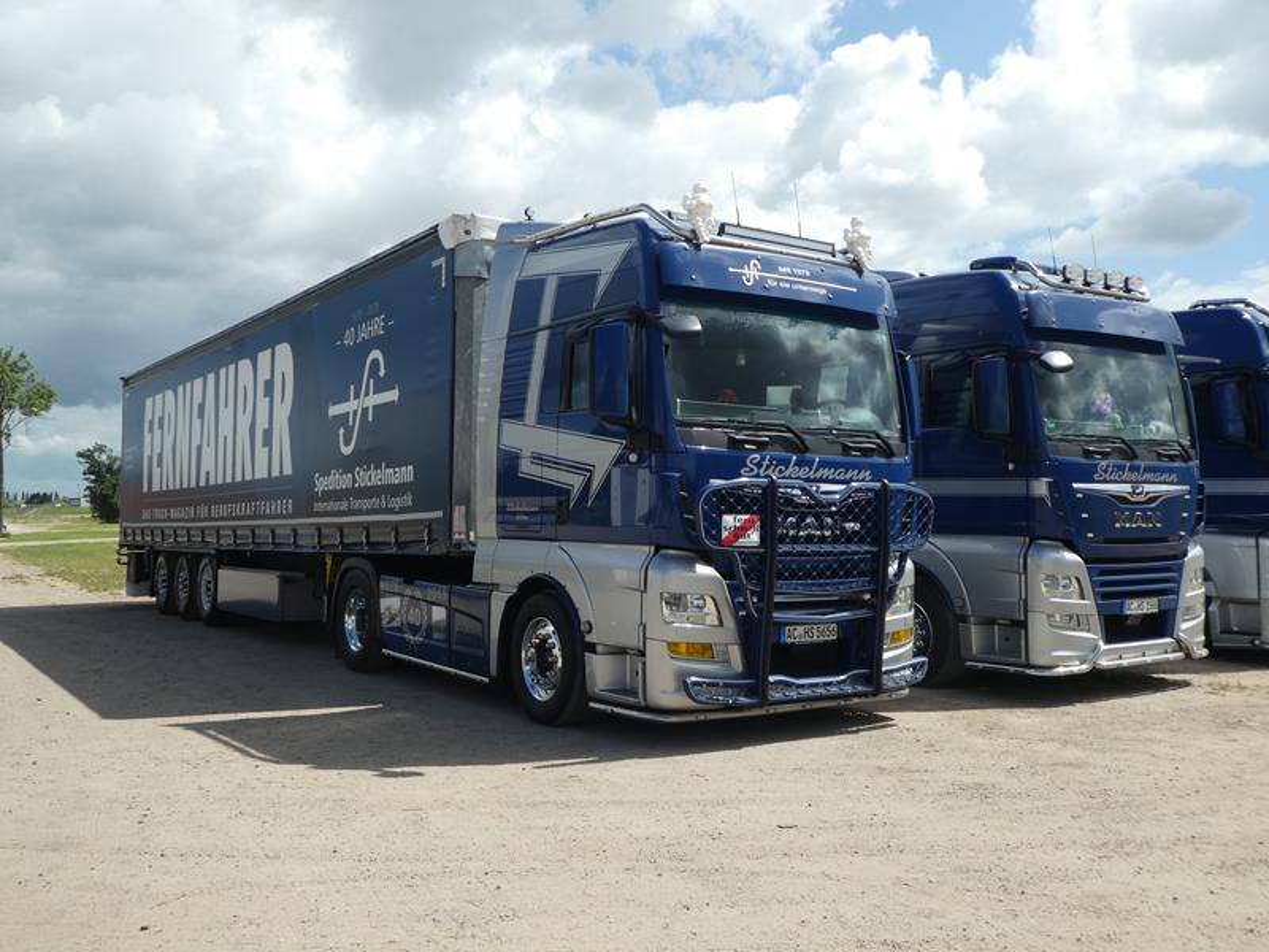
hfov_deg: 58.4
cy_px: 476
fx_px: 1136
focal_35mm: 31
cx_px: 634
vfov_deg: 45.4
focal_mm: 5.4
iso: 80
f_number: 3.5
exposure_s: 1/800
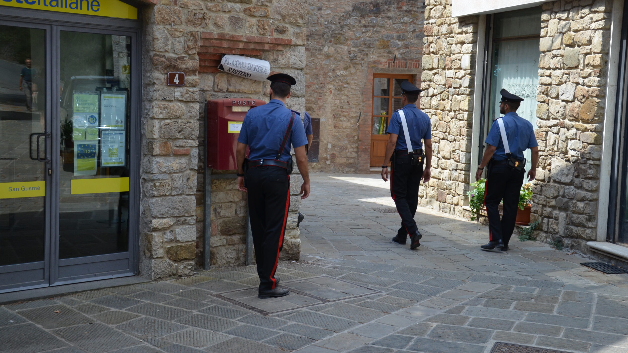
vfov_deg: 22.2
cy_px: 161
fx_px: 899
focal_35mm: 54
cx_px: 313
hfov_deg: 38.5
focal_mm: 34
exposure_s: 1/1000
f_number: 4.2
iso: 450
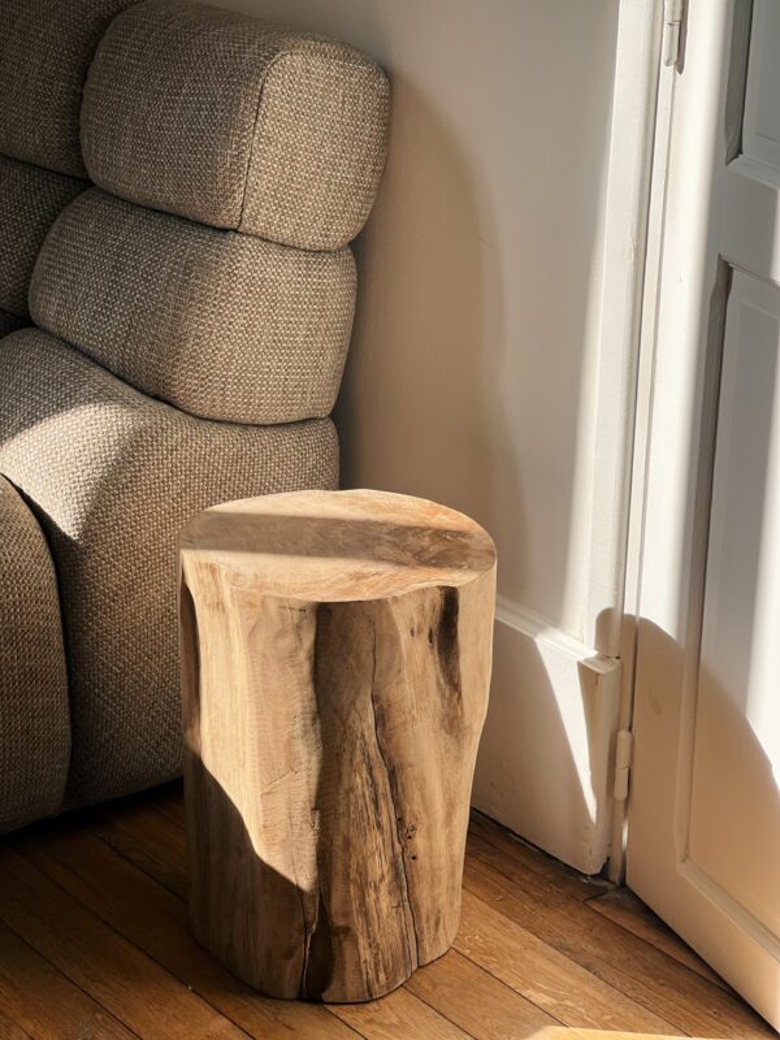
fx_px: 2313
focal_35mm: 77
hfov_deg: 19.1
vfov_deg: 25.3
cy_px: 520
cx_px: 390
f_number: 2.8
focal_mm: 9
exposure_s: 1/233
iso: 32
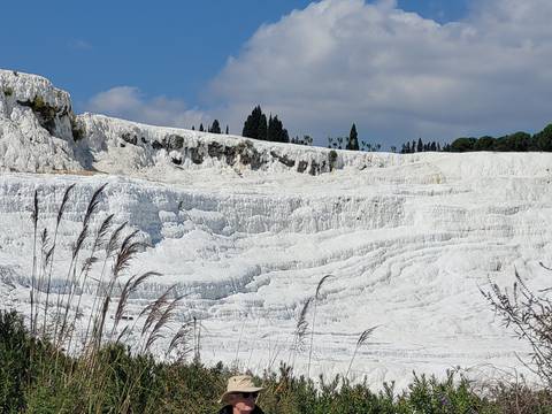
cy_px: 207
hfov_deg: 25.7
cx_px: 276
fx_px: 1212
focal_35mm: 76
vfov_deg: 19.4
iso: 25
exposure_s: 1/2600
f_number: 2.4
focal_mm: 7.12
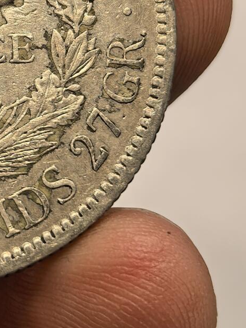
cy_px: 61
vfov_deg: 12.6
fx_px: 1479
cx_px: -94
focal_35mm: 156
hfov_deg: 9.3
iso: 250
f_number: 2
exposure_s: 1/100
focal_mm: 6.98
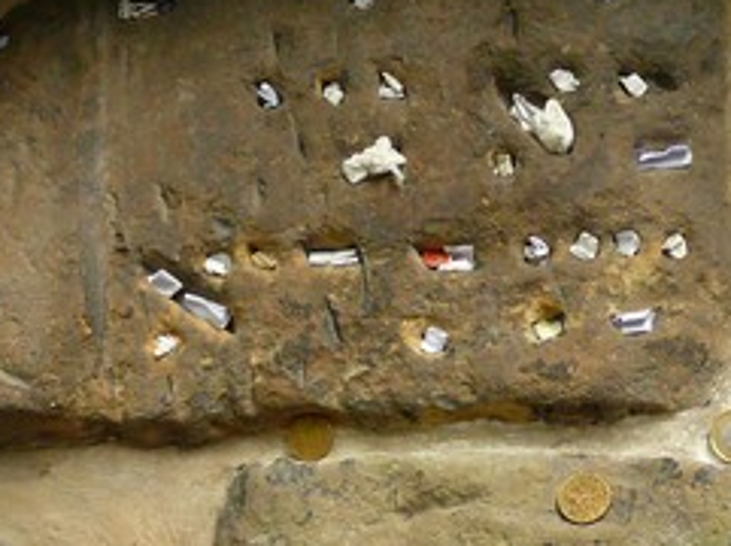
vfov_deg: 13.3
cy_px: 573
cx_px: 713
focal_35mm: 109
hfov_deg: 17.7
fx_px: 2298
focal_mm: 7.4
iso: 200
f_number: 2.8
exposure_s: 1/20
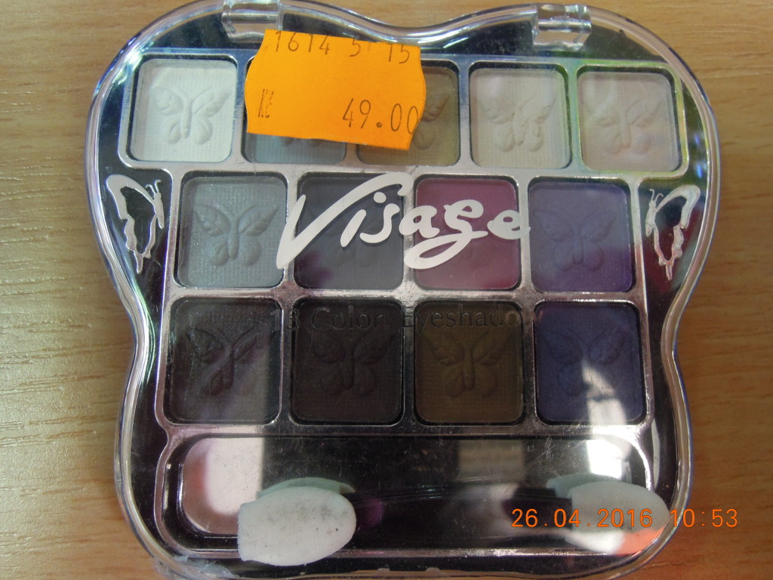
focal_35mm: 24
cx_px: 386
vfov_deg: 56.8
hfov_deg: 71.6
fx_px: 536
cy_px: 290
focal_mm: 4.3
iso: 400
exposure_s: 1/30
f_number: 2.8
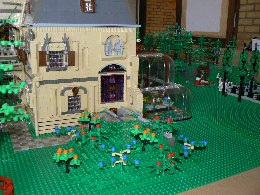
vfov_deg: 39.7
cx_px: 130
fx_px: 270
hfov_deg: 51.4
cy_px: 98
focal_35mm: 36
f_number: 2.8
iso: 100
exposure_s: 1/25
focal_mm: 6
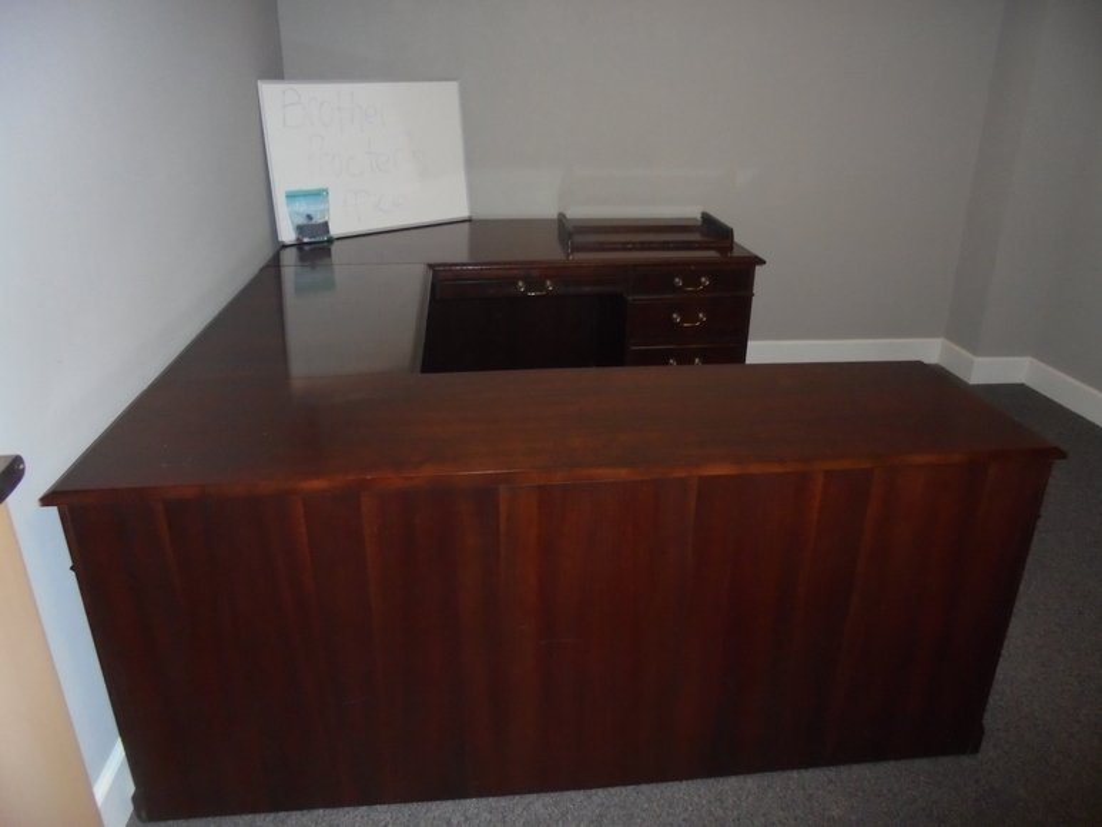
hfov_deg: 67.3
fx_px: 828
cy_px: 414
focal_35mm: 26
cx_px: 551
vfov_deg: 53.1
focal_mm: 4.6
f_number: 3.5
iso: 400
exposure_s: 1/30
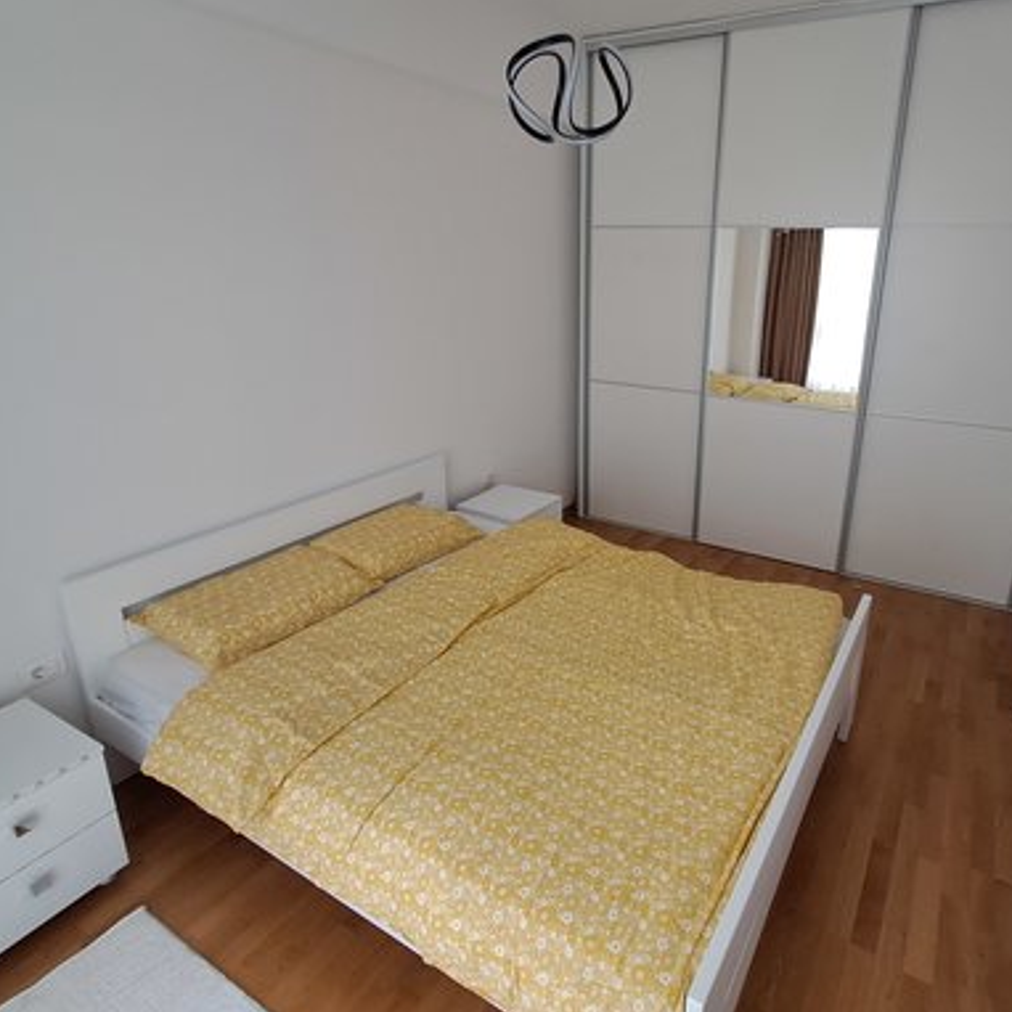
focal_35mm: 21
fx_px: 695
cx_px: 595
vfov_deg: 72.0
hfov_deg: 71.6
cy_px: 457
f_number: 2.2
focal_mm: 1.64
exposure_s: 1/40
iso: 125
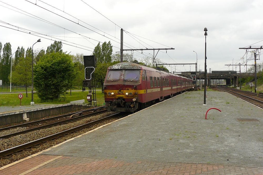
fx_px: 278
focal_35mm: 38
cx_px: 131
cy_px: 85
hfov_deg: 50.7
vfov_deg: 35.1
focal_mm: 6
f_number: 5
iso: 100
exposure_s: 1/200
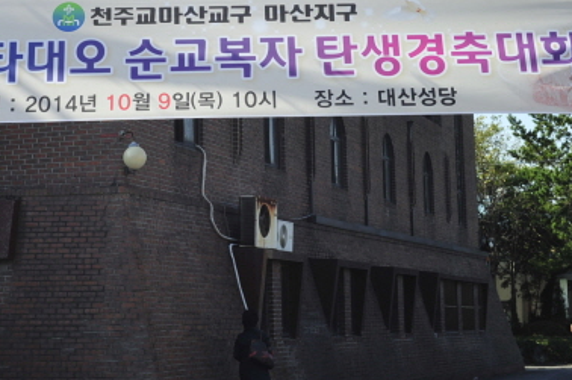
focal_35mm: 89
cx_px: 189
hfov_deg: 22.8
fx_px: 1412
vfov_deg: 15.2
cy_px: 72
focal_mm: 48
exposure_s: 1/125
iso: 220
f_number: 11
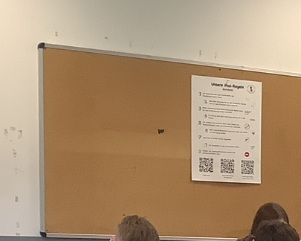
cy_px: 382
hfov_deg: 14.0
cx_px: 540
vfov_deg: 12.0
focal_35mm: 122
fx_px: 1087
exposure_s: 1/50
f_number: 2.4
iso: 80
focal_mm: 3.3
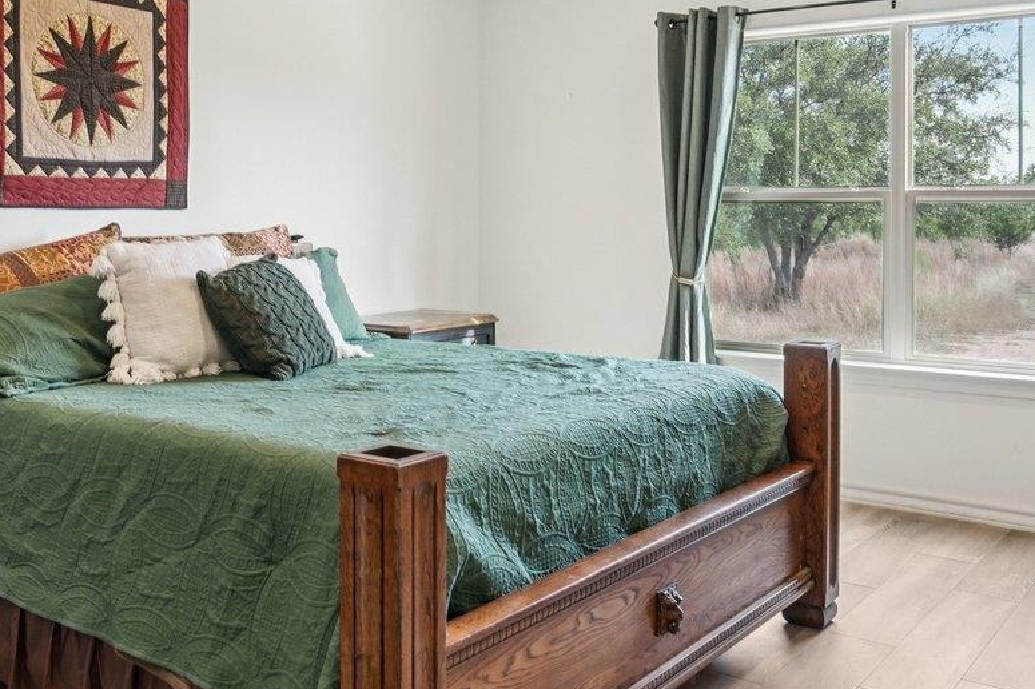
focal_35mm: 37
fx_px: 1063
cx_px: 370
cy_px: 216
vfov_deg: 35.5
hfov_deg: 51.2
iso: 800
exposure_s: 1/50
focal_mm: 14
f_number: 8
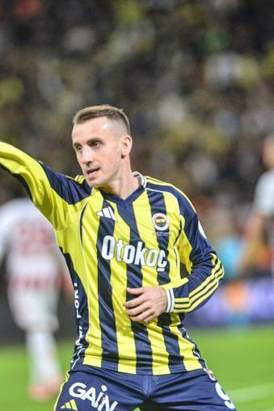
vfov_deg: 4.5
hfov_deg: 3.0
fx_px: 5186
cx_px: 149
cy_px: 207
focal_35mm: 454
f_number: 2.8
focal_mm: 300
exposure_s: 1/1000
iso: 1250
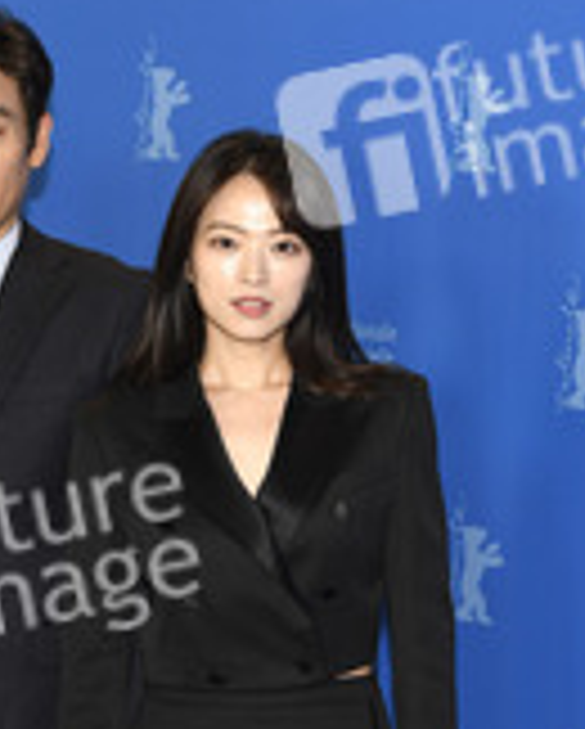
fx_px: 3499
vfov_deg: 11.7
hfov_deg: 9.5
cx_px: 99
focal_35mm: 162
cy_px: 796
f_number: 3.5
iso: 800
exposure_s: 1/320
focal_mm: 70
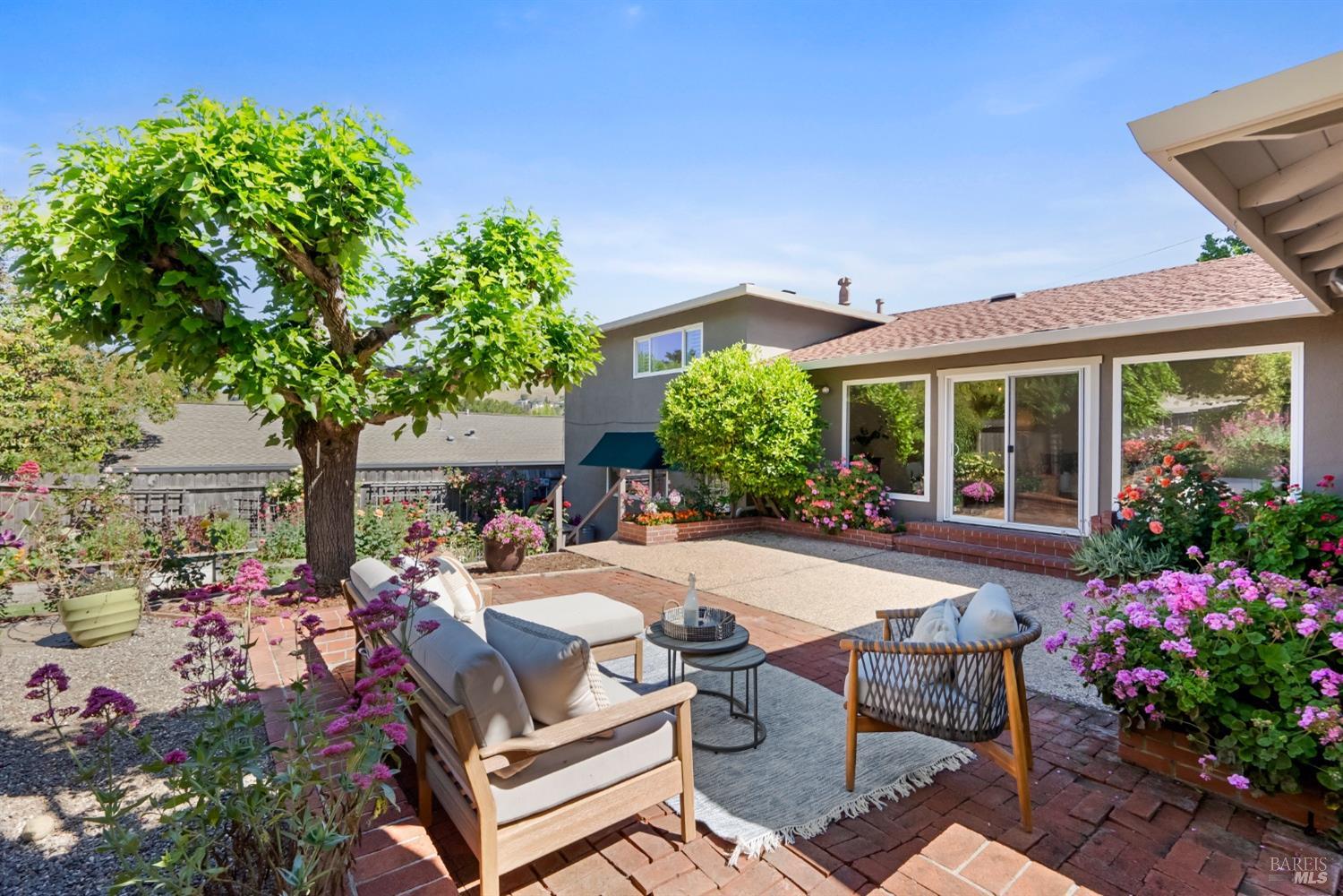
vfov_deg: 73.7
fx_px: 597
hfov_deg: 96.7
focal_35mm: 16
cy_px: 448
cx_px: 672
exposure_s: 1/60
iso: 400
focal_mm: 16
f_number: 8
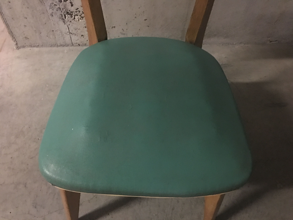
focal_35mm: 29
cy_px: 110
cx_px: 146
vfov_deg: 48.2
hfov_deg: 61.7
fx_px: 245
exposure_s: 1/4
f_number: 2.2
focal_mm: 4.15
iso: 160
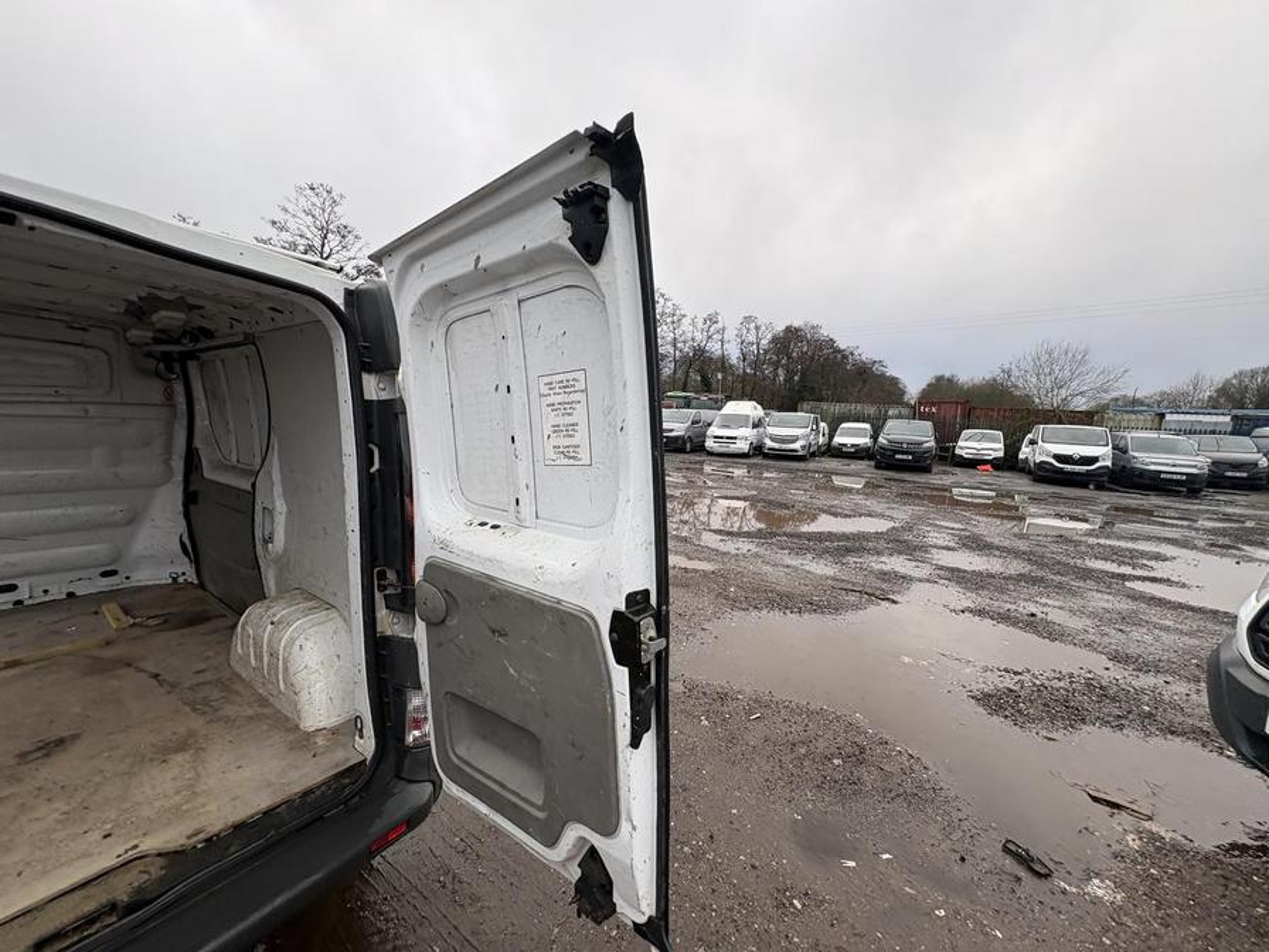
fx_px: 513
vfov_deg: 85.7
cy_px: 476
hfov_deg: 102.1
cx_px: 634
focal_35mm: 14
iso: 40
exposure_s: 1/243
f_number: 2.2
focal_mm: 2.22
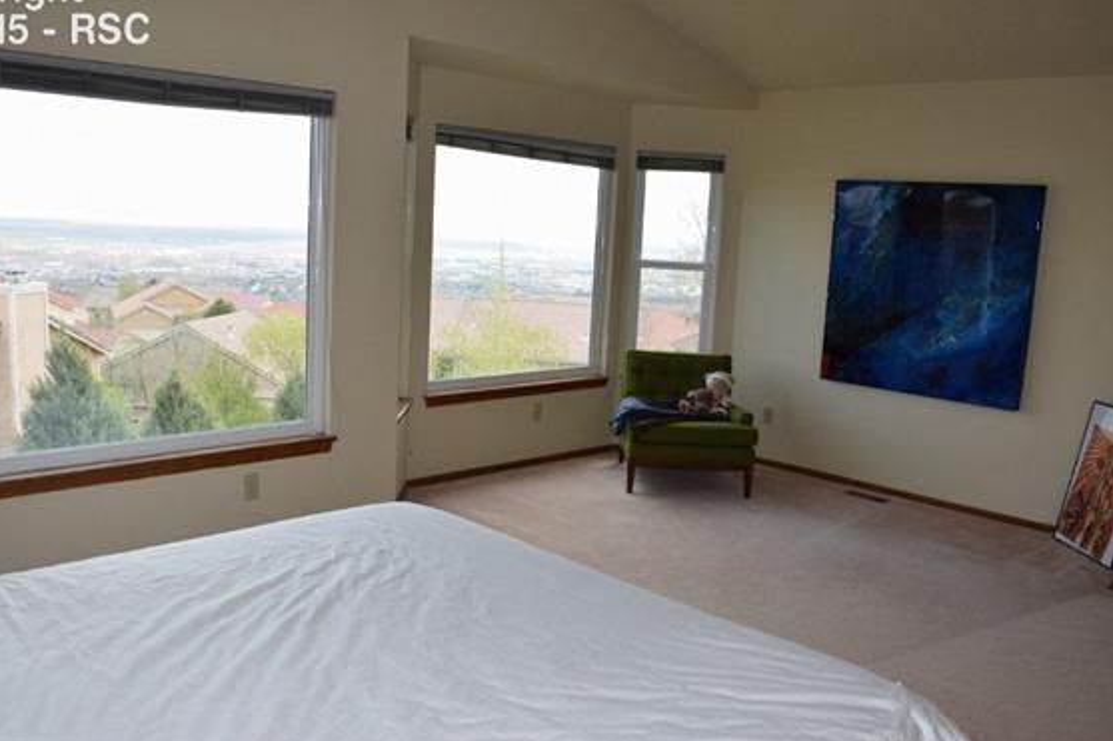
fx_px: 958
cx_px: 540
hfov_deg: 60.3
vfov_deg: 42.3
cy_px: 391
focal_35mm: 31
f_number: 5.6
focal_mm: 18
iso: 125
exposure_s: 1/125
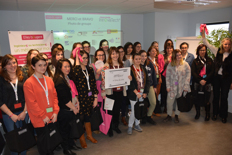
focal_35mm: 30
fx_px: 193
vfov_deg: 43.6
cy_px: 78
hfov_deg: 61.9
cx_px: 116
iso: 450
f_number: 3.5
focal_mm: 20
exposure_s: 1/60
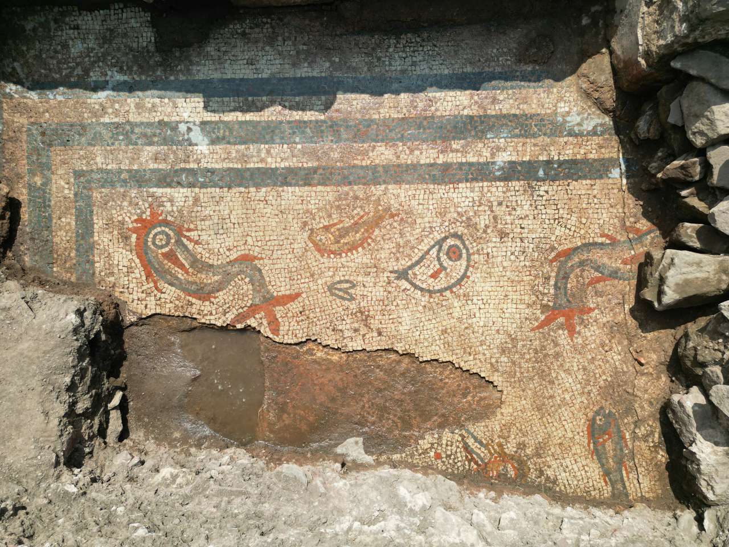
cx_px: 364
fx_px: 505
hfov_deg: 71.6
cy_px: 274
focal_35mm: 24
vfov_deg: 56.8
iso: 130
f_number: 1.7
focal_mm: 6.72
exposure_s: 1/3000
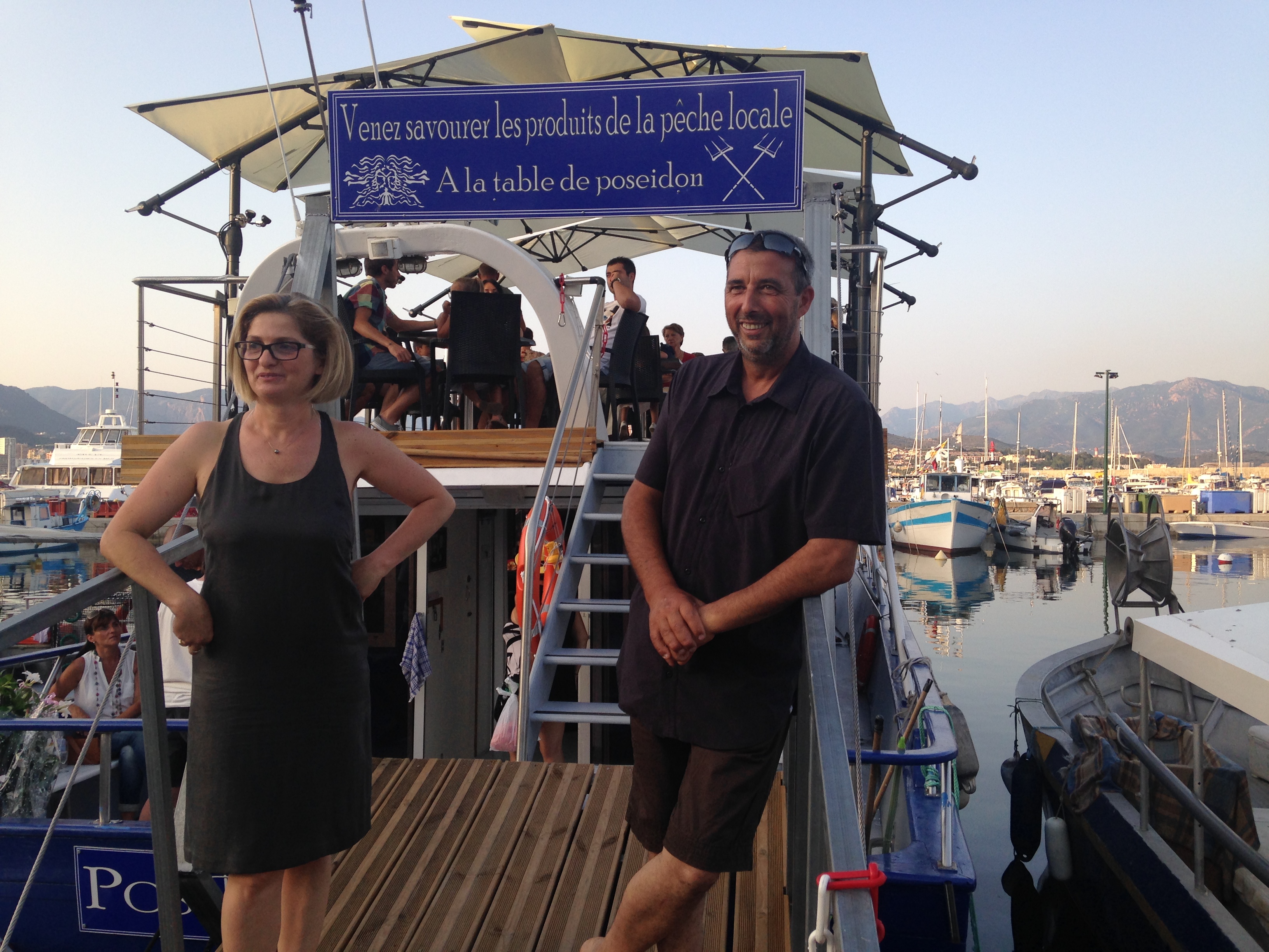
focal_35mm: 33
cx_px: 634
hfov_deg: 55.4
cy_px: 476
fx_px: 1210
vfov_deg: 42.9
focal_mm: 4.12
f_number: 2.4
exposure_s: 1/396
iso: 50
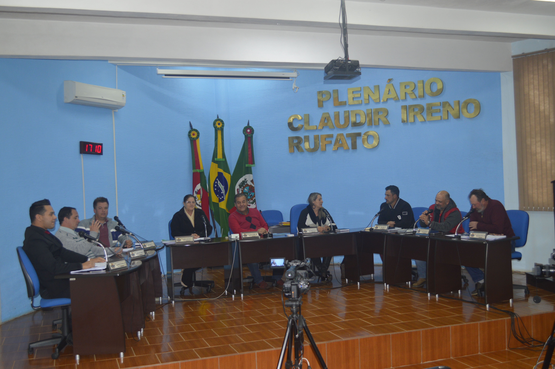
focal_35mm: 39
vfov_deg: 34.1
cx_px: 278
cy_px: 184
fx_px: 601
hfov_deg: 49.6
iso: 450
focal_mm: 26
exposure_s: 1/60
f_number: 4.2
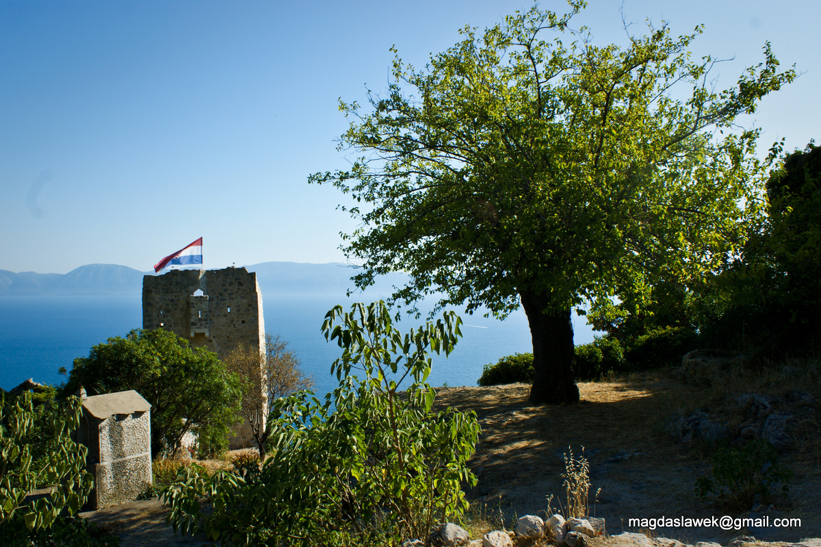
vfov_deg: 47.9
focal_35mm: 27
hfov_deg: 67.4
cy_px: 274
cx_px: 410
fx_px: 615
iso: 100
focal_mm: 18
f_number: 10
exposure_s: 1/160
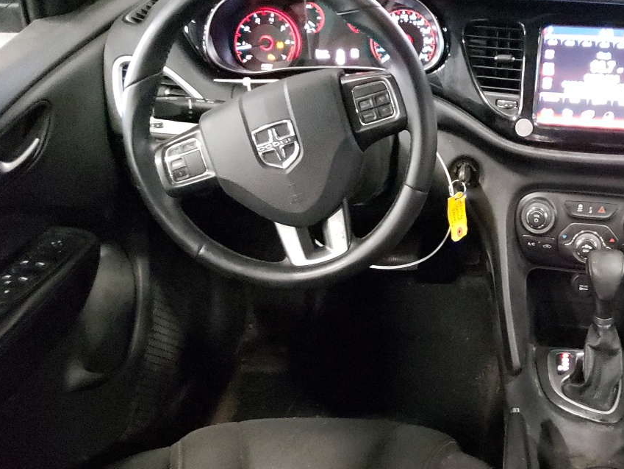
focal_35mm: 49
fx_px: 883
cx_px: 526
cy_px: 351
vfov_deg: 29.2
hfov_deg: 37.1
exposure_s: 1/24
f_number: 1.5
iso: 988
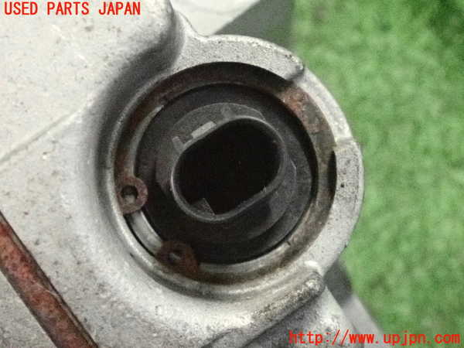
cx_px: 232
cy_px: 174
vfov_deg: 14.8
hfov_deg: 19.6
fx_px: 1340
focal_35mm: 100
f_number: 4.9
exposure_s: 1/80
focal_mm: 18
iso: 12800
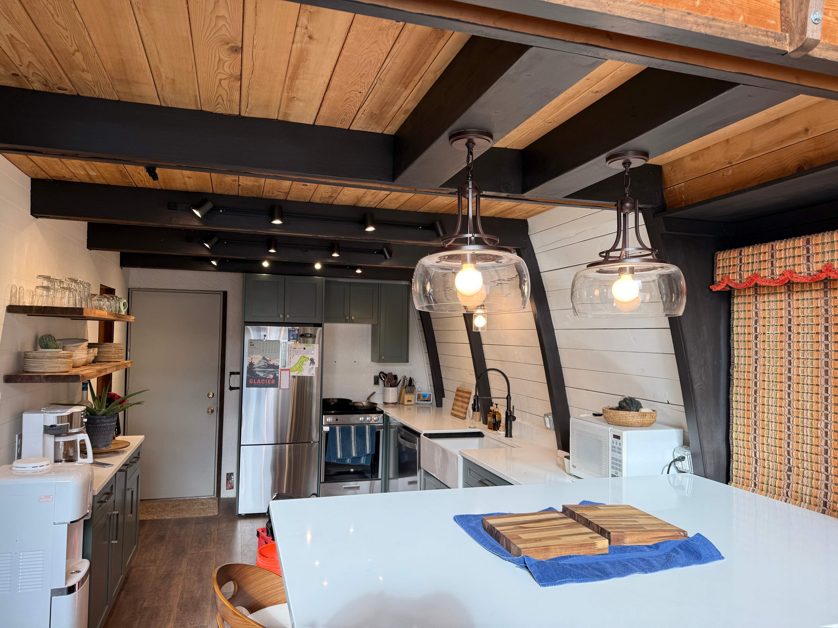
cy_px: 314
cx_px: 419
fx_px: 581
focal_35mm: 24
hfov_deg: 71.6
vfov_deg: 56.8
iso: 80
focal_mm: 6.76
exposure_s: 1/120
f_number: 1.78
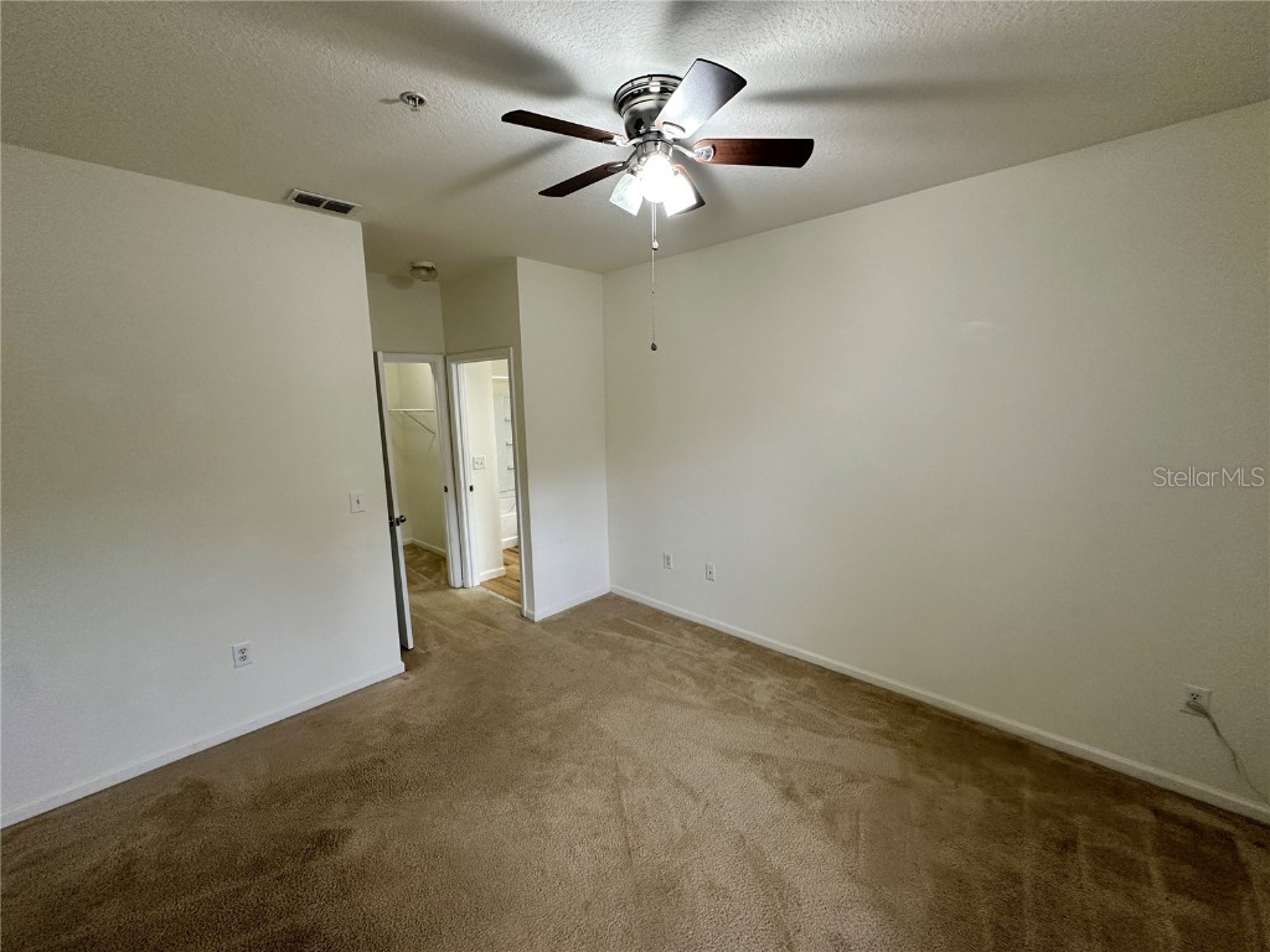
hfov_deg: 102.1
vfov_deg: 85.7
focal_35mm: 14
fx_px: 514
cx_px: 635
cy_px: 476
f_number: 2.2
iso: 160
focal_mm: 2.22
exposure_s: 1/60
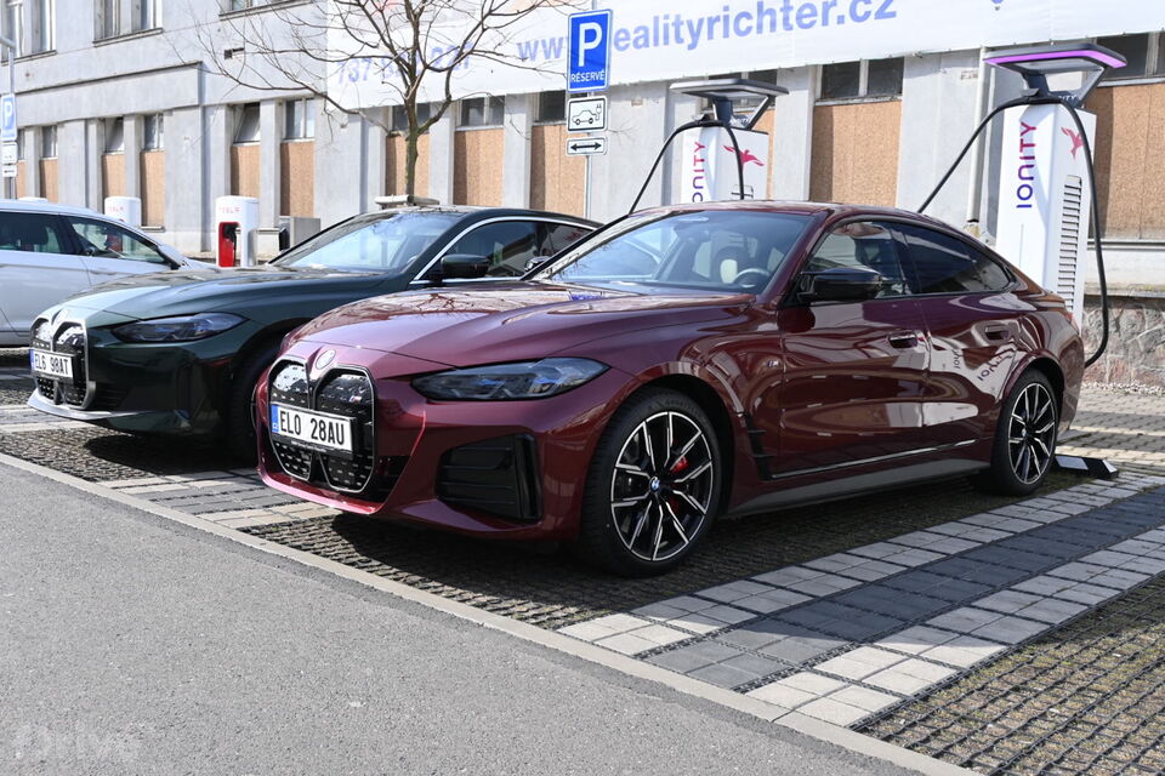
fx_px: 1165
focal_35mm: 36
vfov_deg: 36.9
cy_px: 388
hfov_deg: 53.1
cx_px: 582
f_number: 5.6
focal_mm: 24
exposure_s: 1/250
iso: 140
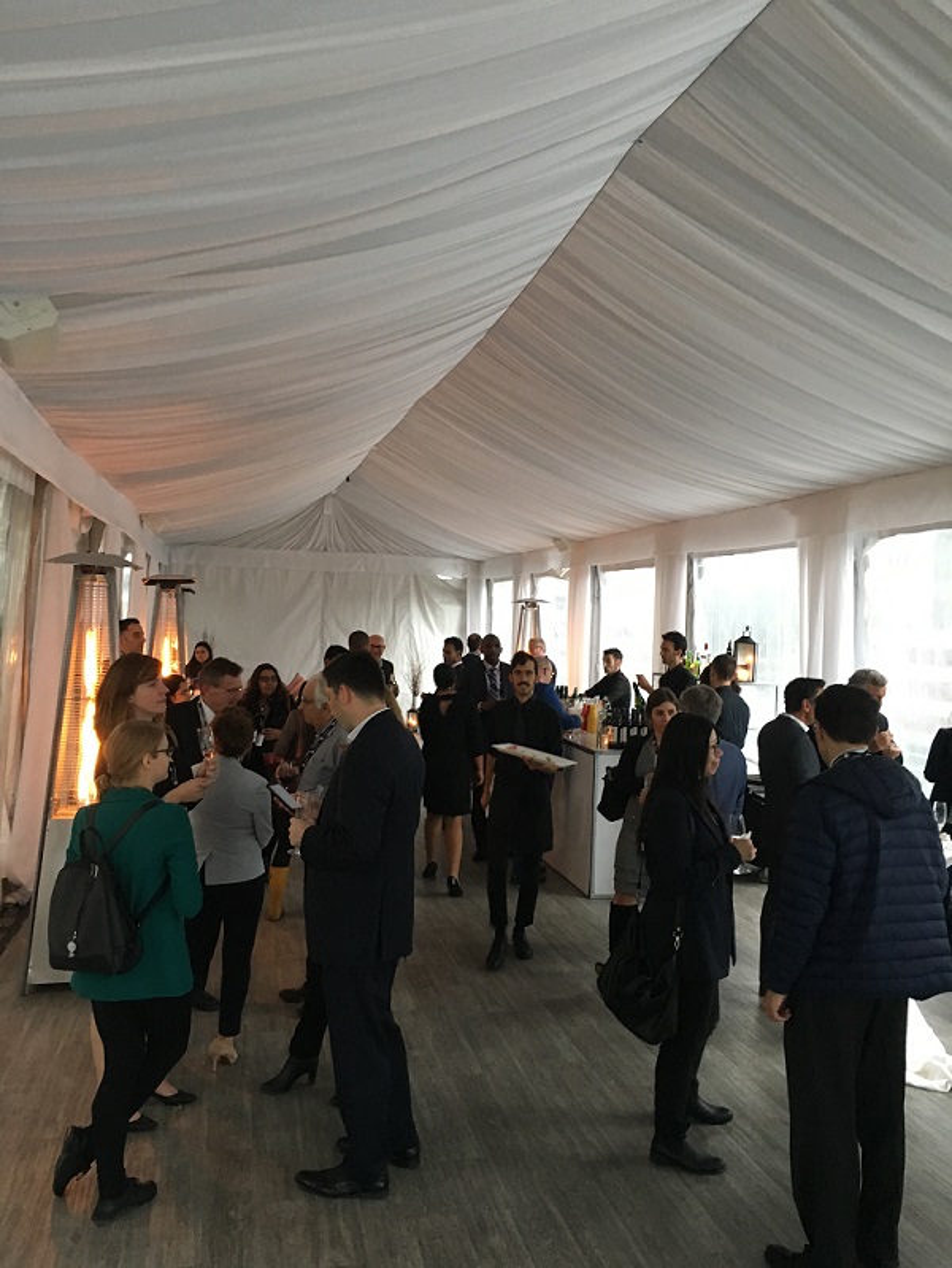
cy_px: 634
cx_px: 476
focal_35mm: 29
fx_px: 1063
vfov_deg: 61.6
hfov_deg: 48.3
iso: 200
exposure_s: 1/24
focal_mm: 4.15
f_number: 2.2
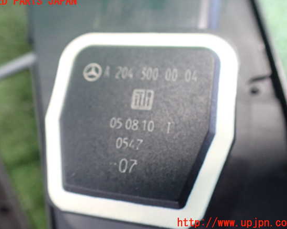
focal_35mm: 32
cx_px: 139
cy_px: 112
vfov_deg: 45.8
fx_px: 272
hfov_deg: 55.7
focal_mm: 5.4
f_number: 2.3
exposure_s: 1/30
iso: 1000
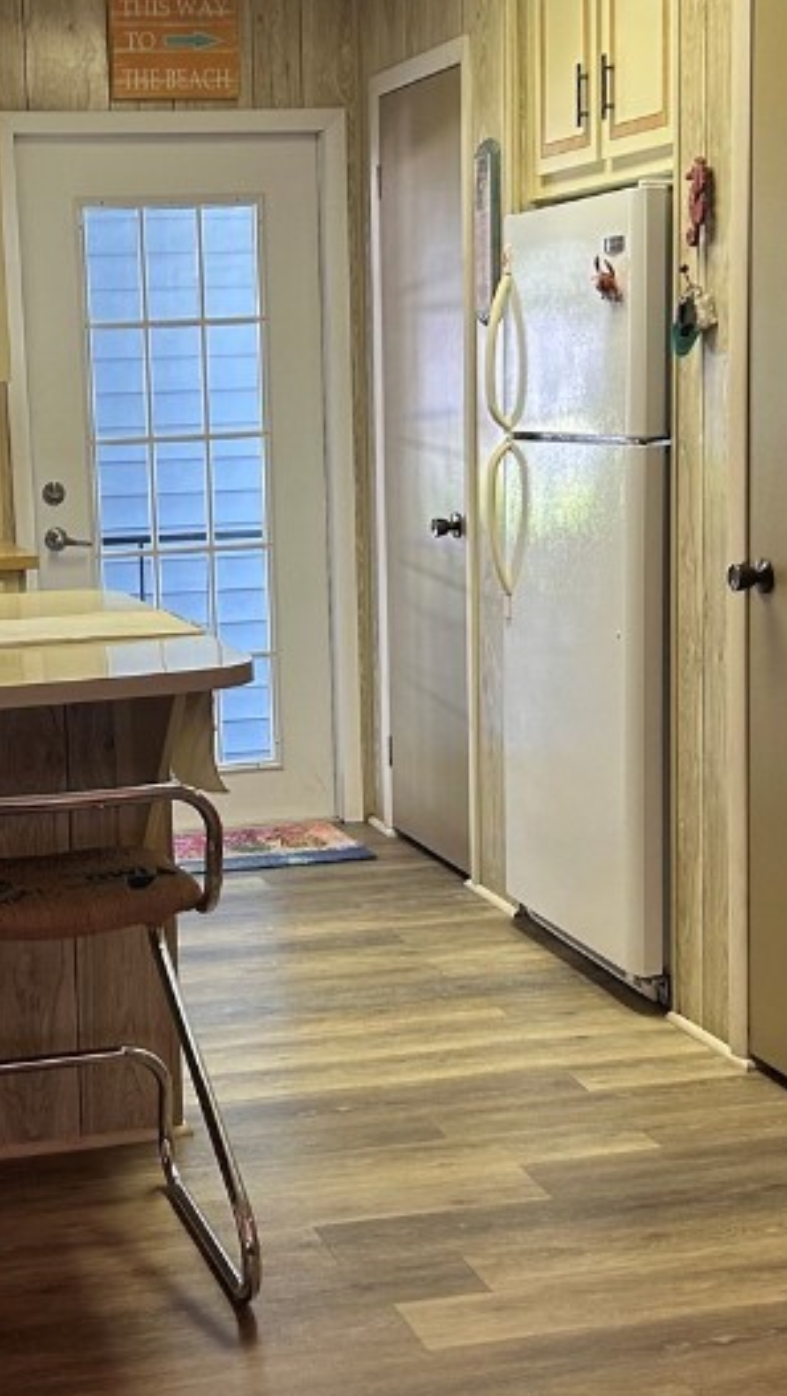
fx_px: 2038
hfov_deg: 21.7
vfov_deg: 37.8
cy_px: 689
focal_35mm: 55
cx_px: 188
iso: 160
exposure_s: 1/60
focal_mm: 5.7
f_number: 1.5
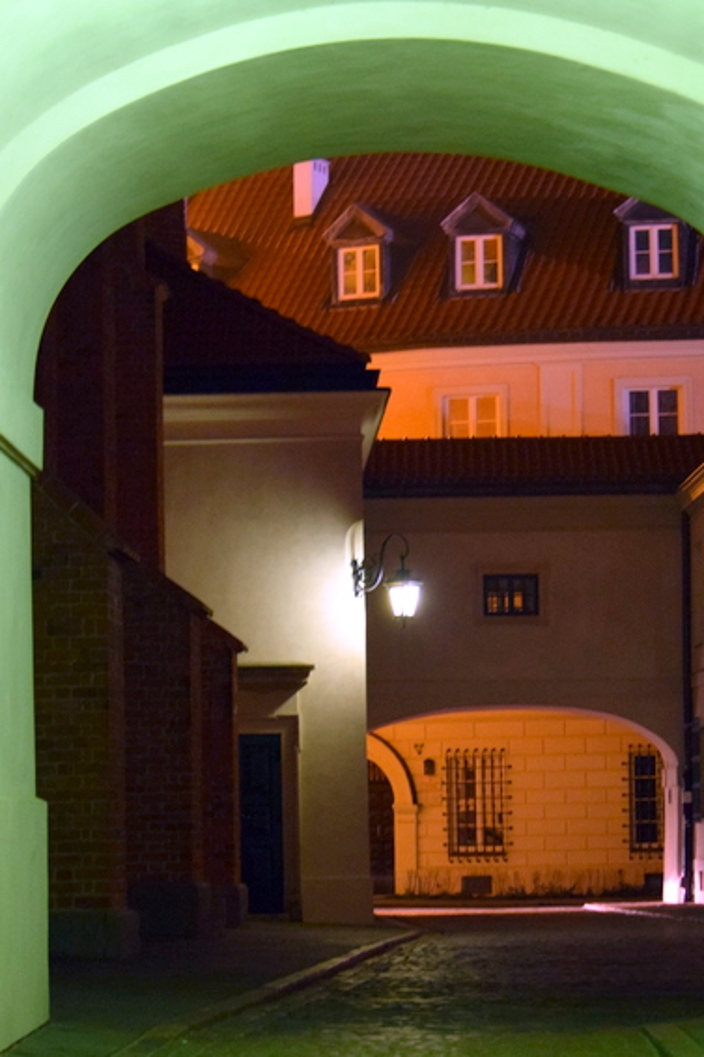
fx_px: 3425
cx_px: 390
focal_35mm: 117
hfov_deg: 11.7
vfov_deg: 17.5
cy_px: 691
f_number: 4.5
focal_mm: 55
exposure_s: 1/8
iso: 1600
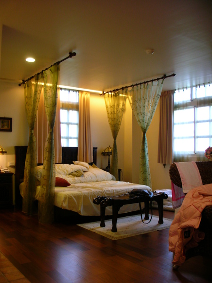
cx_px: 106
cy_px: 142
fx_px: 286
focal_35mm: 35
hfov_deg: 40.7
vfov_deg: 52.6
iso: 50
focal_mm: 5.8
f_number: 3
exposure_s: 1/7.6
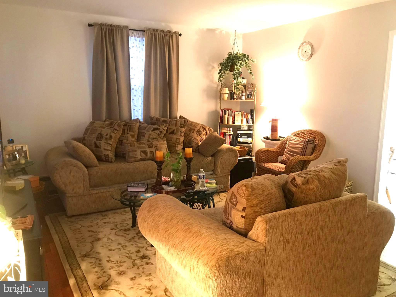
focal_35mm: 28
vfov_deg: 49.7
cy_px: 148
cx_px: 198
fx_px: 320
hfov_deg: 63.4
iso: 80
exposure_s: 1/6
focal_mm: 3.99
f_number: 1.8
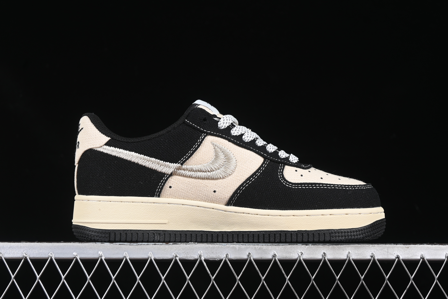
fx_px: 933
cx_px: 224
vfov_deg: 18.2
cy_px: 150
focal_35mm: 75
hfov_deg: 27.0
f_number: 6.3
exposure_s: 1/50
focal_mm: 50
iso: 160
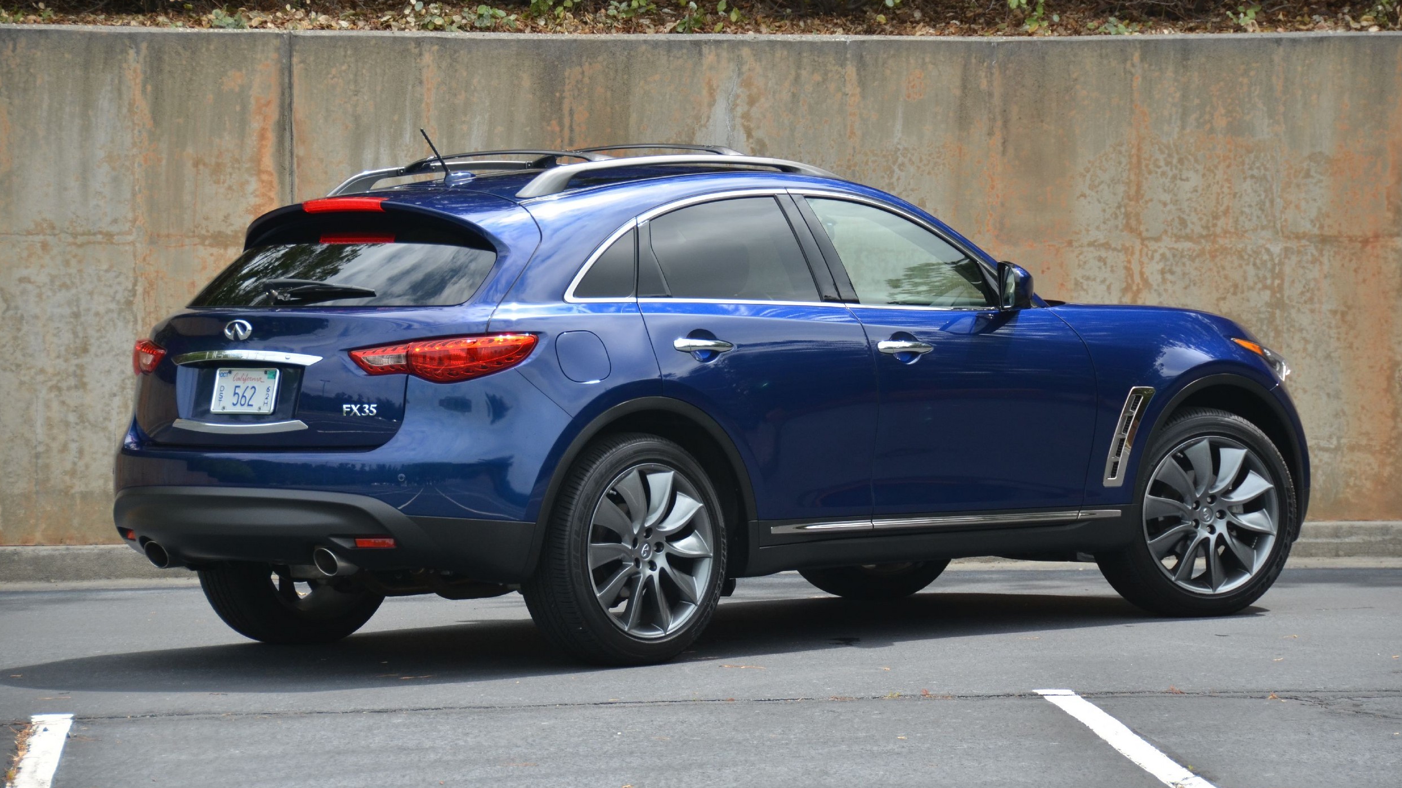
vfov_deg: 8.1
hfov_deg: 14.4
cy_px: 343
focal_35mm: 150
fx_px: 5558
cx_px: 700
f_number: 5.3
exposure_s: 1/1250
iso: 400
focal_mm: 95
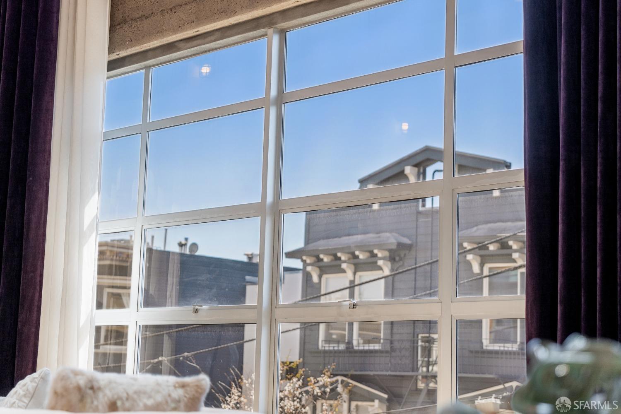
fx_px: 1052
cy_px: 207
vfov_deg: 22.3
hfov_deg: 32.9
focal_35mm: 61
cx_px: 310
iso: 125
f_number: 4.5
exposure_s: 1/400
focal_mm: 61
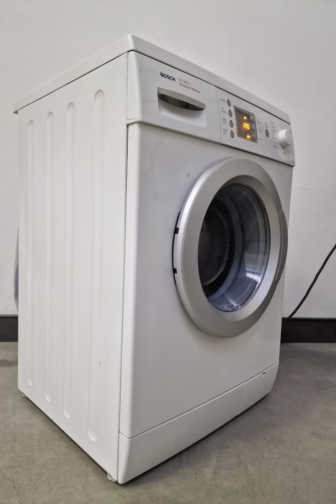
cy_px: 252
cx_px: 154
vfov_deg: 73.7
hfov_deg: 53.1
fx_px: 336
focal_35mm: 24
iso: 800
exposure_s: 1/100
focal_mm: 6.4
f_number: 1.8
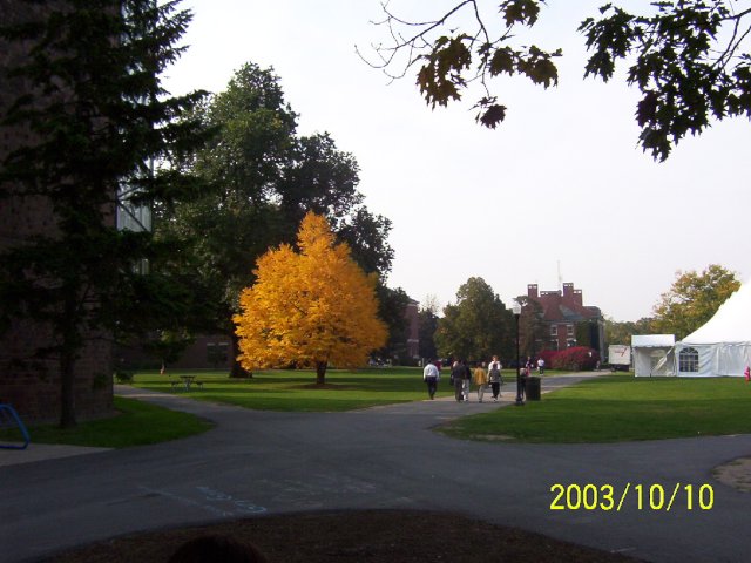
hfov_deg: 51.4
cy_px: 282
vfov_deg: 39.7
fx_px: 781
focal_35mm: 36
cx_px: 376
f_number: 5.24
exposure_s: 1/387
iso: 100
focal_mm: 5.54
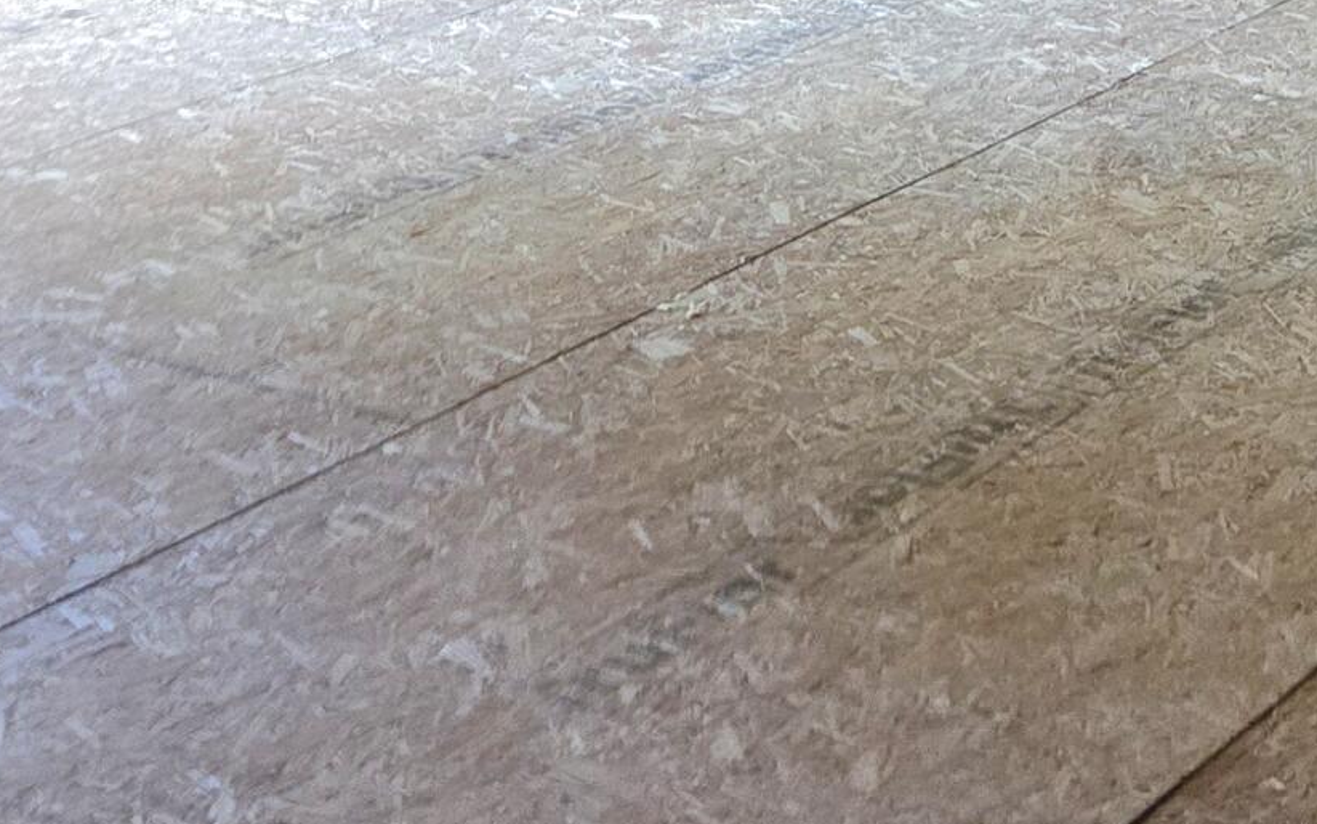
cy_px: -721
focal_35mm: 89
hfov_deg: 22.9
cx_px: 1114
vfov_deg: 13.1
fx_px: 3195
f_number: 1.8
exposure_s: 1/60.2
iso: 640
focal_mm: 5.4
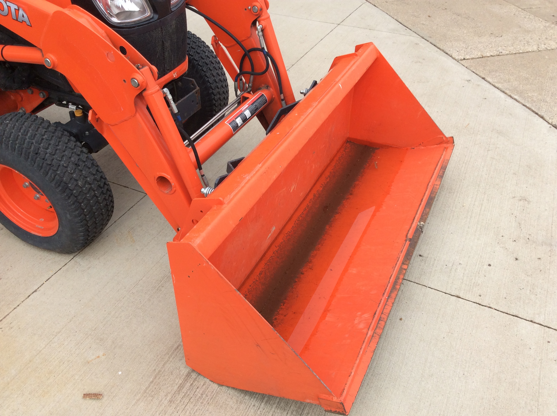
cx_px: 278
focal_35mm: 32
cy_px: 208
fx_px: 514
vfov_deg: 44.1
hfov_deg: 56.9
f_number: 2.4
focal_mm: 3.3
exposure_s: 1/430
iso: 32
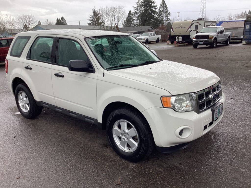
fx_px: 225
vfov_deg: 45.4
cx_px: 126
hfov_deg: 58.4
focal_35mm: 31
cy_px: 94
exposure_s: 1/120
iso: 32
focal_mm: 3.3
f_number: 2.4
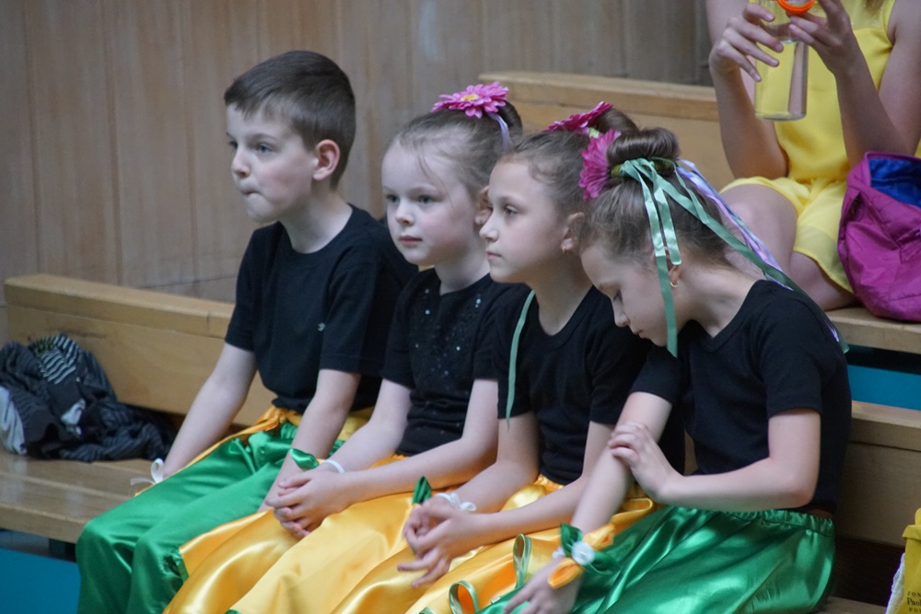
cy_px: 307
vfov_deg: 4.6
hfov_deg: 6.9
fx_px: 7676
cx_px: 460
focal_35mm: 300
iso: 3200
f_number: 6.3
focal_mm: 200
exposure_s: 1/30
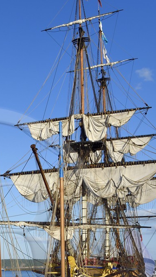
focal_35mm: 59
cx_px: -21
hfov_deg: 19.4
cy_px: 234
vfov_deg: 34.1
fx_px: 434
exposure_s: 1/250
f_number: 11
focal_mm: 24
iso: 200
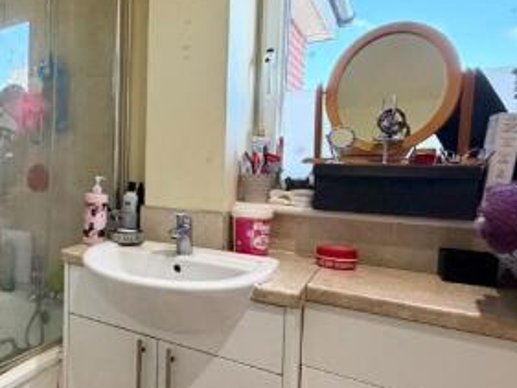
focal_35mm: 29
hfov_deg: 51.6
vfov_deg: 48.2
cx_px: 21
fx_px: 433
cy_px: 185
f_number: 2.2
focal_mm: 2.22
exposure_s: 1/100
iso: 250
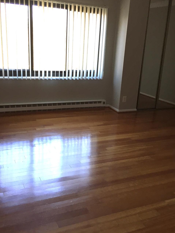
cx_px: 88
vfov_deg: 52.6
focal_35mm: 35
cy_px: 118
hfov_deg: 40.7
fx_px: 236
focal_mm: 4.15
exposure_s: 1/30
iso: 40
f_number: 2.2
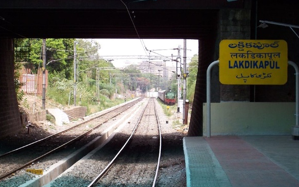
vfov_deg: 11.1
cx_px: 140
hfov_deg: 17.7
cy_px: 90
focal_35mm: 118
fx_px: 962
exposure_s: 1/250
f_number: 4.6
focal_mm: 16.8
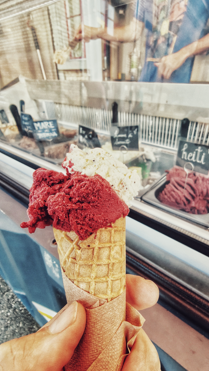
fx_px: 167
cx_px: 127
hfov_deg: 63.3
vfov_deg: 95.9
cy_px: 185
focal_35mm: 17
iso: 500
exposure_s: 1/100
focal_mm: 2.31
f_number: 2
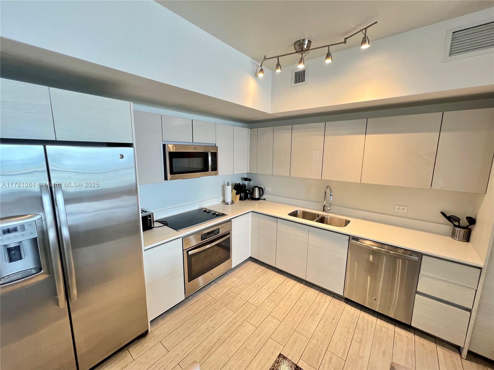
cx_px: 247
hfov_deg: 106.2
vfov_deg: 89.9
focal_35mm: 13
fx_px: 186
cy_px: 185
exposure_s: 1/60
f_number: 1.8
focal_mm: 1.57
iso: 250
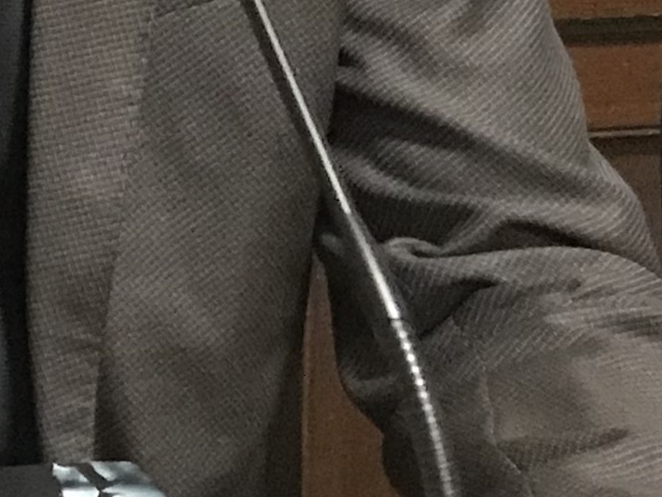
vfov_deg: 8.9
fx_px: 3042
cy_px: -449
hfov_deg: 12.1
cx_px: -205
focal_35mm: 159
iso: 200
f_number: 1.8
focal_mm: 3.99
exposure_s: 1/4
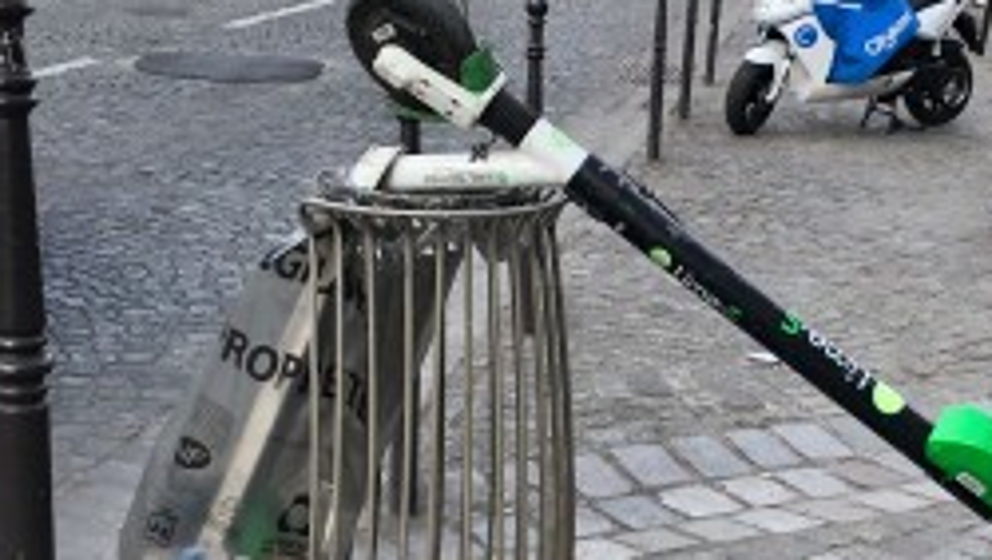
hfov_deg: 32.3
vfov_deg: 18.5
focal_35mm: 65
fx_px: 1711
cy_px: 403
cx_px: 577
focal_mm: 4
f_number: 1.8
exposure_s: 1/242
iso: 20
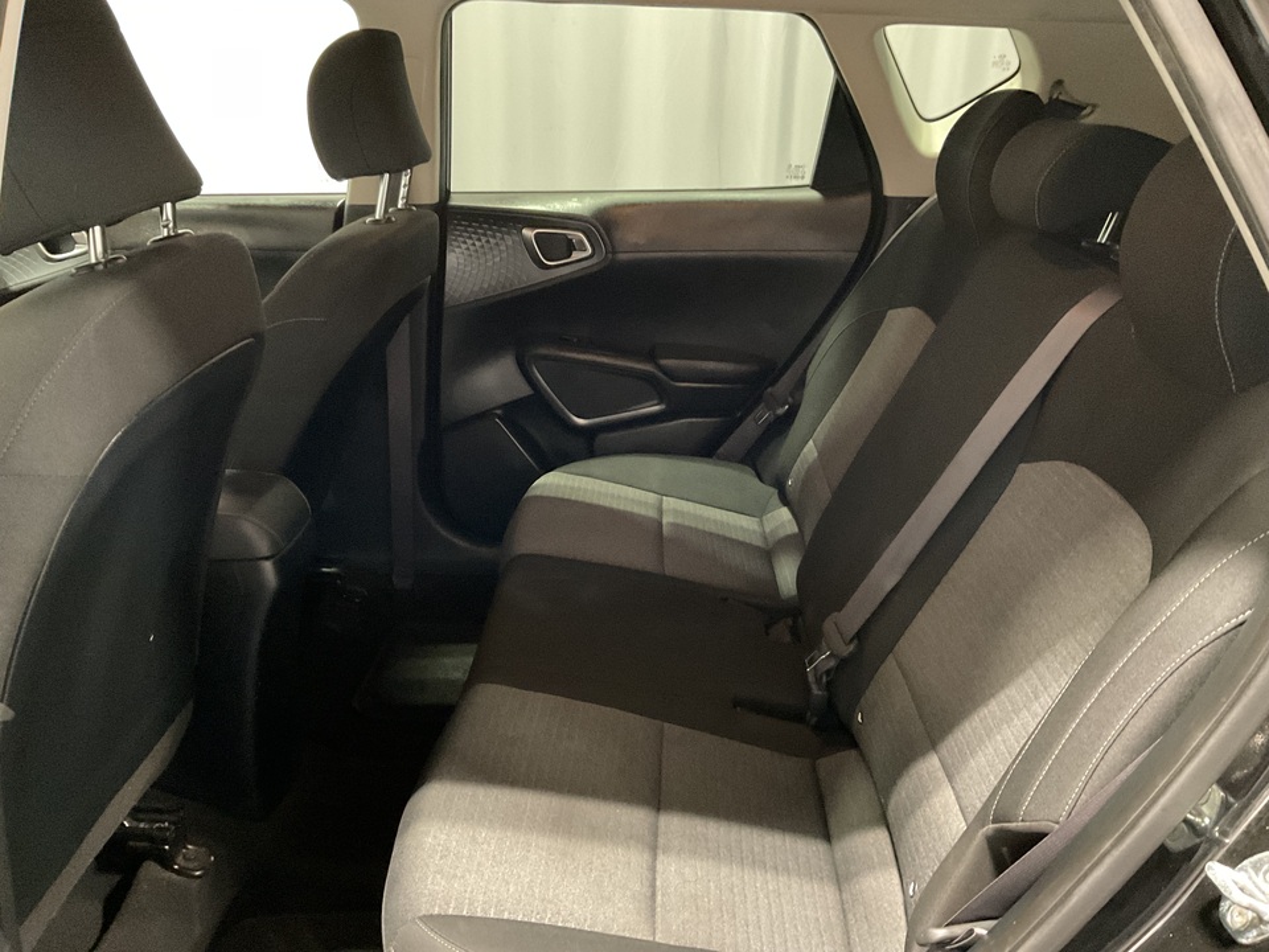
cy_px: 476
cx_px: 634
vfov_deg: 48.2
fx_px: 1063
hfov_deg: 61.7
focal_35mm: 29
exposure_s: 1/24
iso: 500
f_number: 1.8
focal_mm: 3
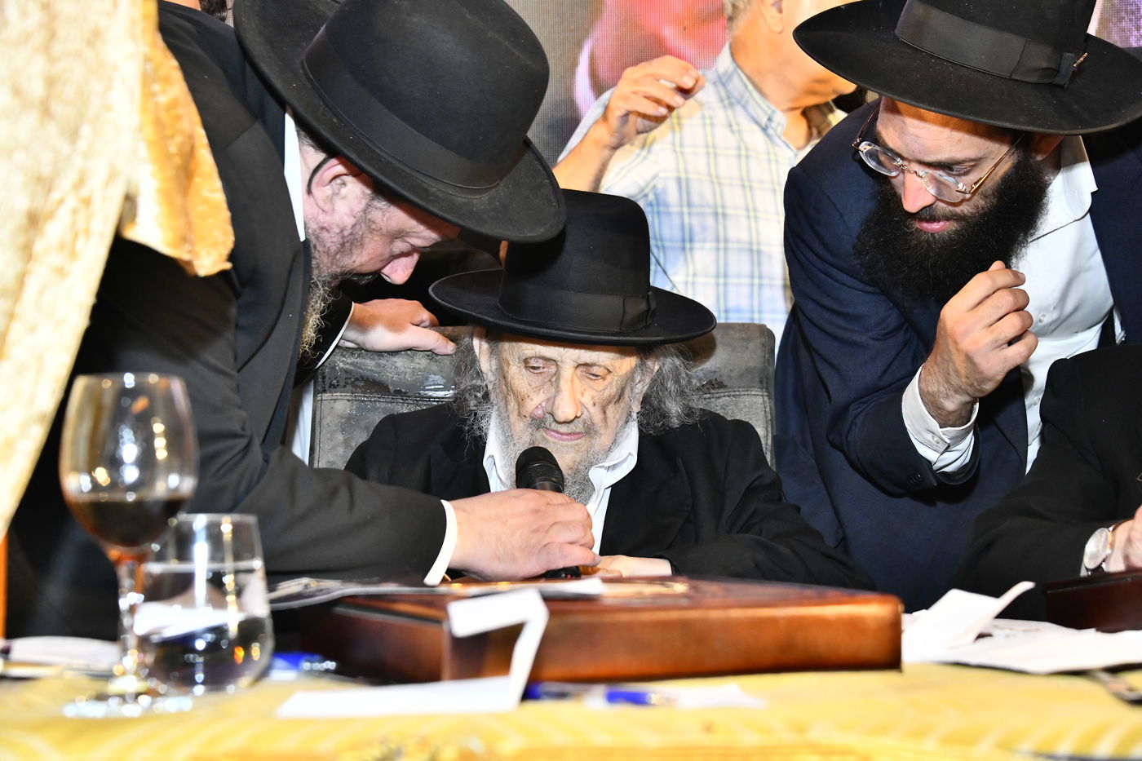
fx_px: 2157
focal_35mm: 68
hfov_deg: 29.7
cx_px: 571
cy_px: 380
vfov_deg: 20.0
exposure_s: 1/100
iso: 2500
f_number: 5.6
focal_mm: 68
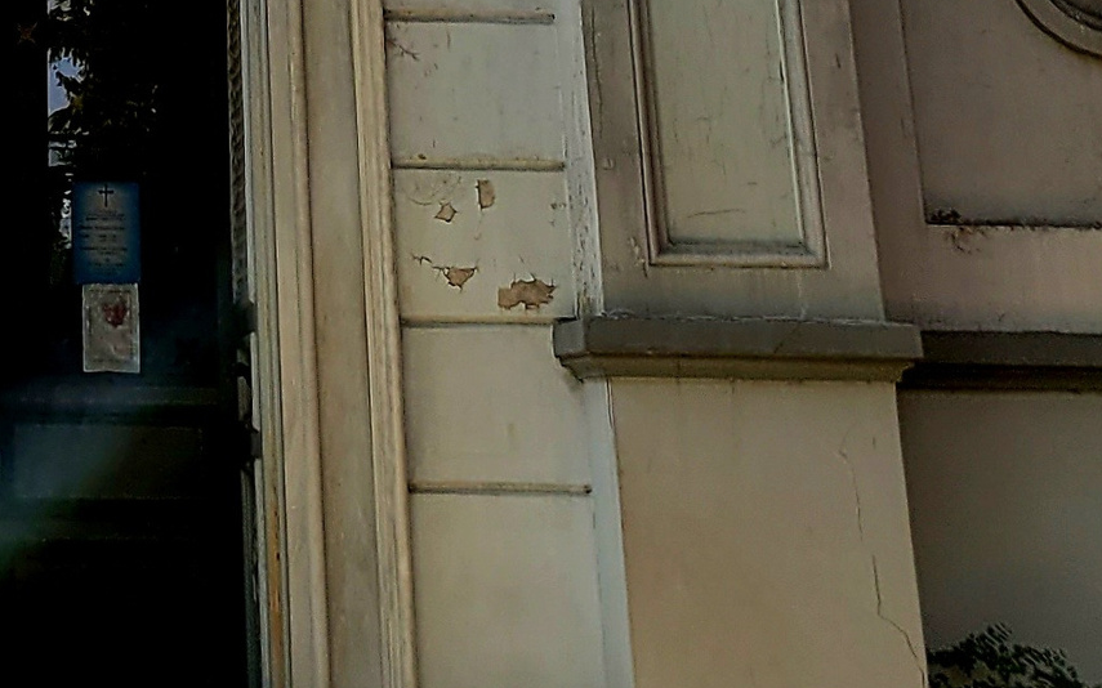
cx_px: -121
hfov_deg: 18.2
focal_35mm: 110
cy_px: -1160
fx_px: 3303
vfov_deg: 9.9
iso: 40
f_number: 1.8
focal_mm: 5.4
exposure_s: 1/667
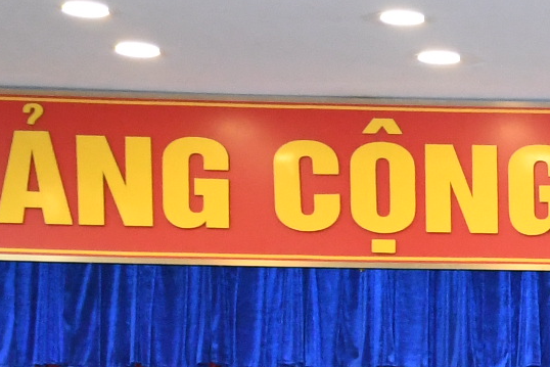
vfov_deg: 5.1
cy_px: 873
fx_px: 4034
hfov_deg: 7.3
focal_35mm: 264
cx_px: 1376
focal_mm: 34
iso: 2500
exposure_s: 1/200
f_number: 4.5
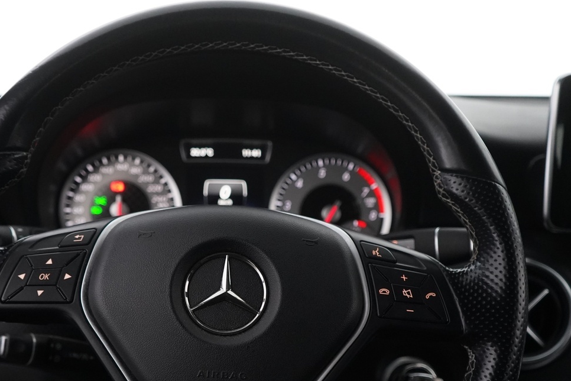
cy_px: 314
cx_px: 222
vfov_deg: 25.5
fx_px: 825
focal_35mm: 52
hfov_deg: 38.0
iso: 4000
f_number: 4
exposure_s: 1/60
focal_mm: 31
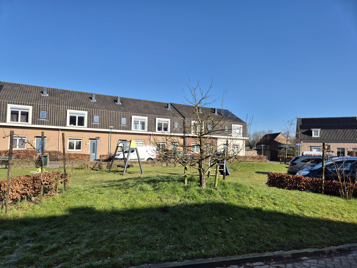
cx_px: 178
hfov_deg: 73.9
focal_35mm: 23
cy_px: 134
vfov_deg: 58.9
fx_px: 237
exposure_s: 1/1632
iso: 25
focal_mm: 5.4
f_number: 1.8
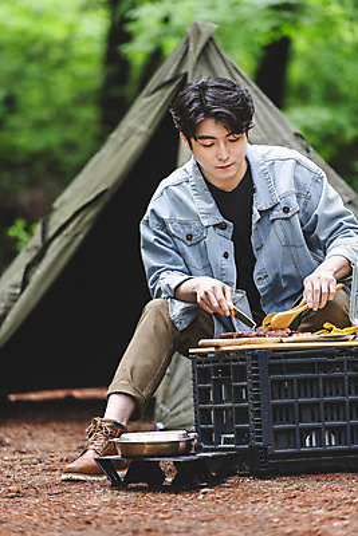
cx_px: 179
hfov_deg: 7.2
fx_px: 2831
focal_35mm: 190
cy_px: 268
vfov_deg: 10.8
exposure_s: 1/80
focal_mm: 190
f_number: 2.8
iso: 800
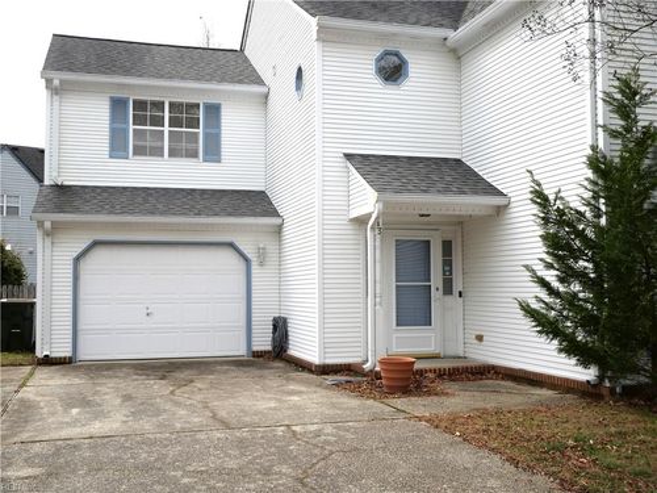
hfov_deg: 46.8
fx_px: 759
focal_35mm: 40
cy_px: 246
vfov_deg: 36.0
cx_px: 328
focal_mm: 20
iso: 200
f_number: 8
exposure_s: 1/320
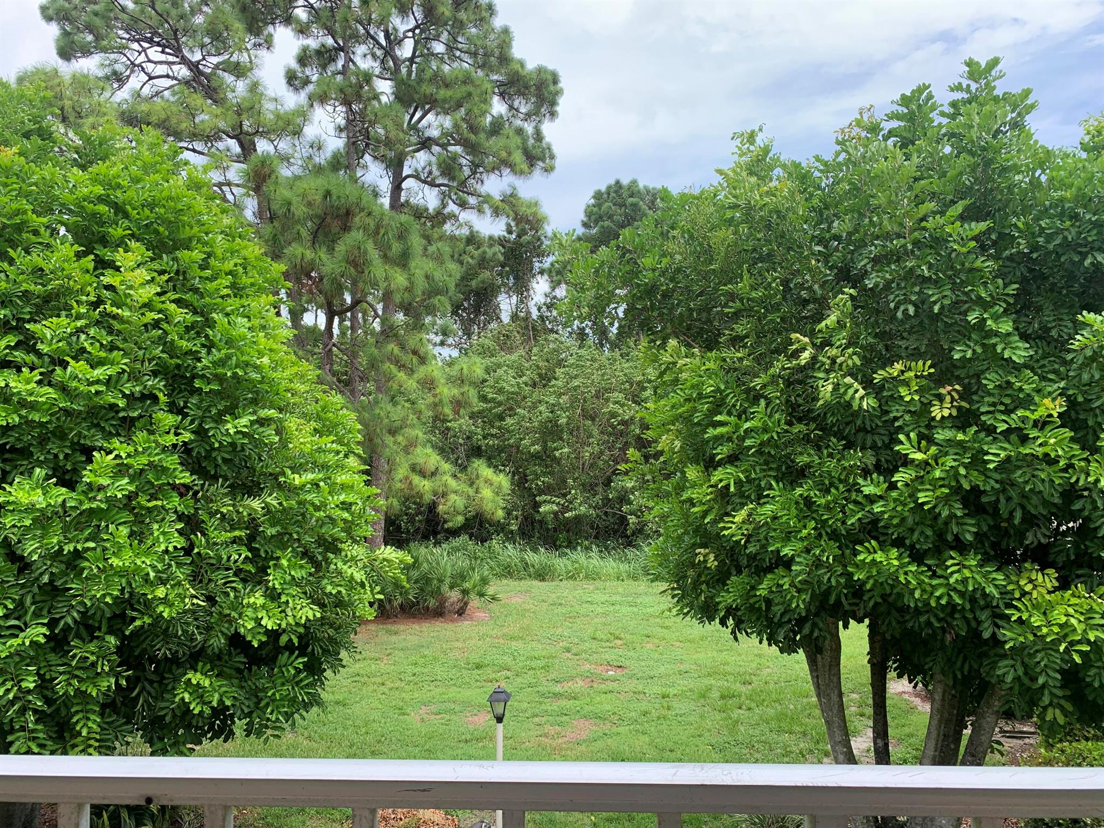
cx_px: 552
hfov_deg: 67.3
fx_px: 829
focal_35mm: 26
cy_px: 414
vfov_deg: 53.1
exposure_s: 1/962
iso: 25
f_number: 1.8
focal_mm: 4.25
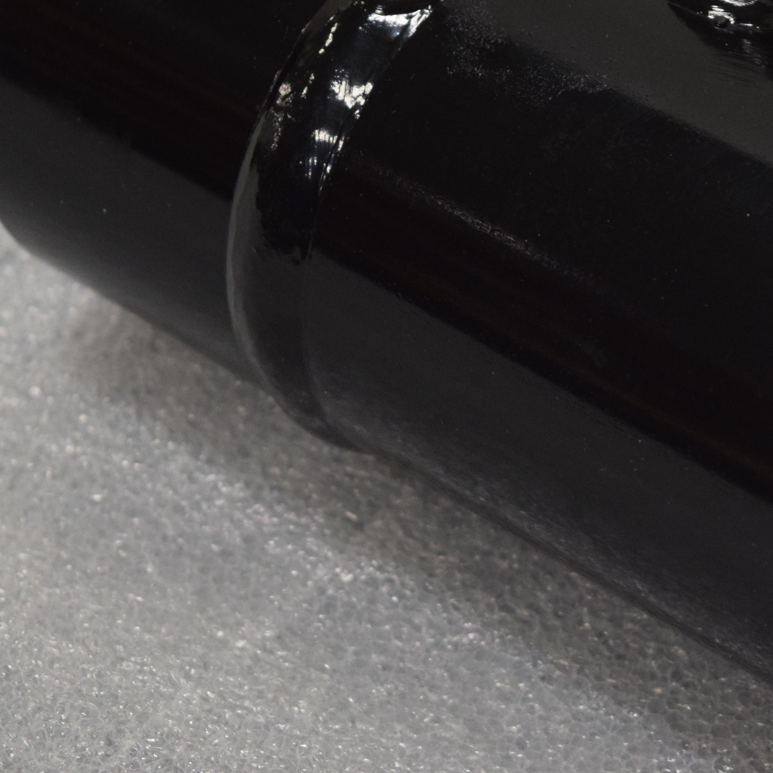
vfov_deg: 10.5
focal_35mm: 166
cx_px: 735
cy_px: 172
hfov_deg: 10.5
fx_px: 4194
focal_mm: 55
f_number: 5.6
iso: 1400
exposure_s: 1/60
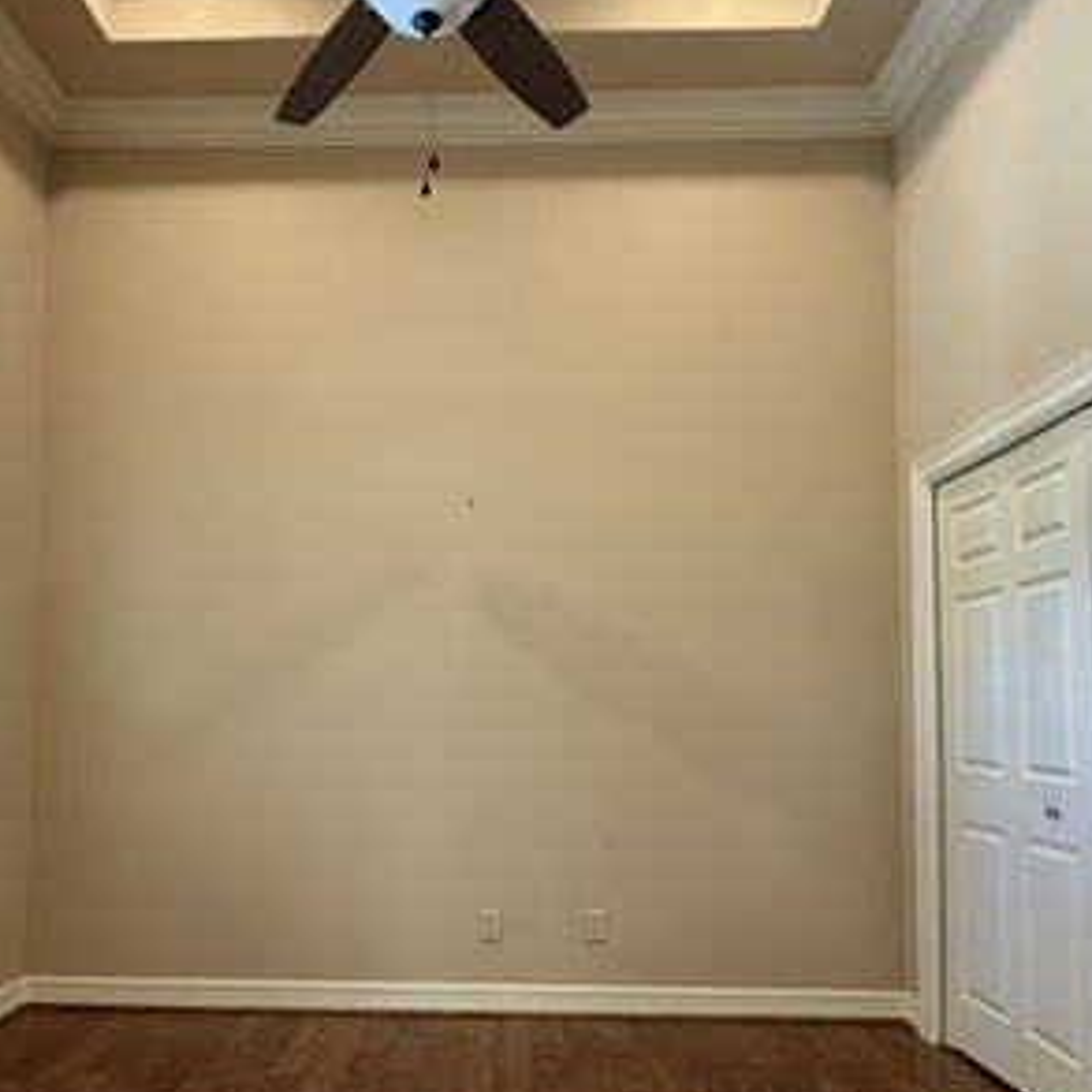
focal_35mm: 27
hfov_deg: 58.9
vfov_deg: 58.5
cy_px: 671
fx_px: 964
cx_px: 473
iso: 400
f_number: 2.2
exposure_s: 1/60
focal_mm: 2.22
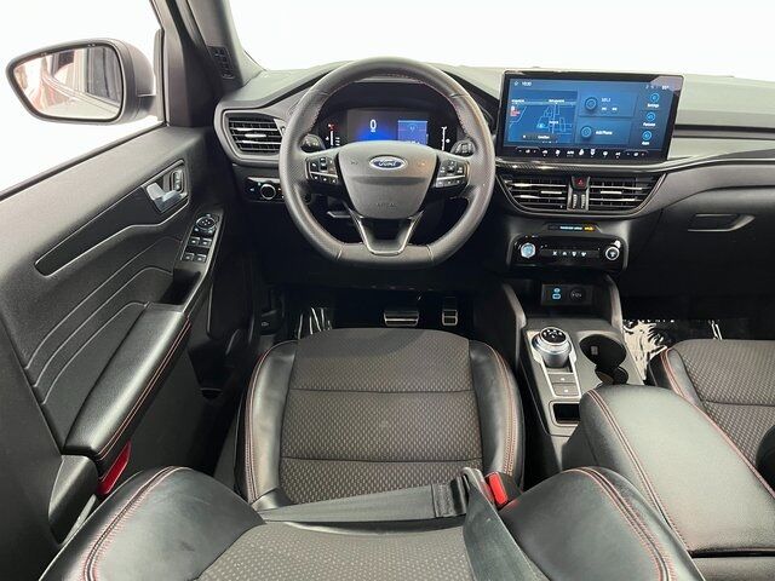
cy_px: 290
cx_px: 388
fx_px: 582
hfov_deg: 67.3
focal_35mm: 26
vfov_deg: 53.1
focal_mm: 5.1
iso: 800
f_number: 1.6
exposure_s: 1/30
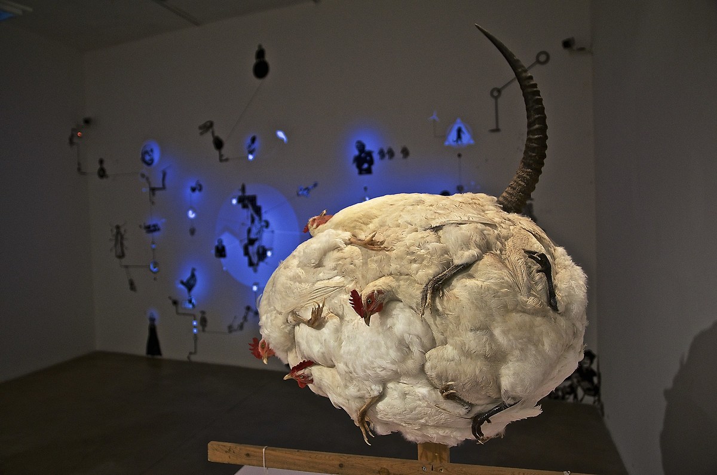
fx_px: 596
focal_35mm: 30
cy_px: 238
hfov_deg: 62.0
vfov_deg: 43.4
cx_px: 358
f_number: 2.8
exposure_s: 1/100
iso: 400
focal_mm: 20
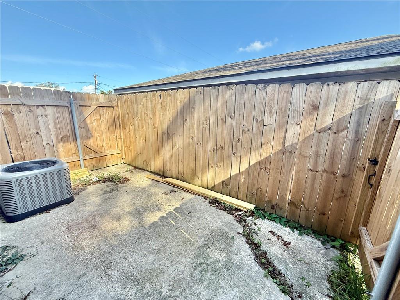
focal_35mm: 14
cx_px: 200
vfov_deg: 85.7
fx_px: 162
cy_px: 150
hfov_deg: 102.1
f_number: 2.2
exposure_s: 1/244
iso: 50
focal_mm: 2.22
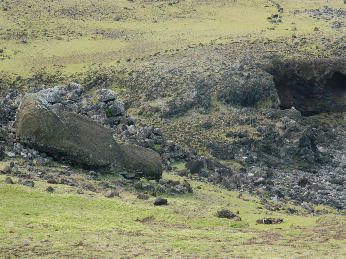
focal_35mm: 130
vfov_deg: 11.4
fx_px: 1299
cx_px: 174
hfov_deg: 15.2
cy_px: 130
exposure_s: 1/500
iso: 360
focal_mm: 23.2
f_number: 4.7
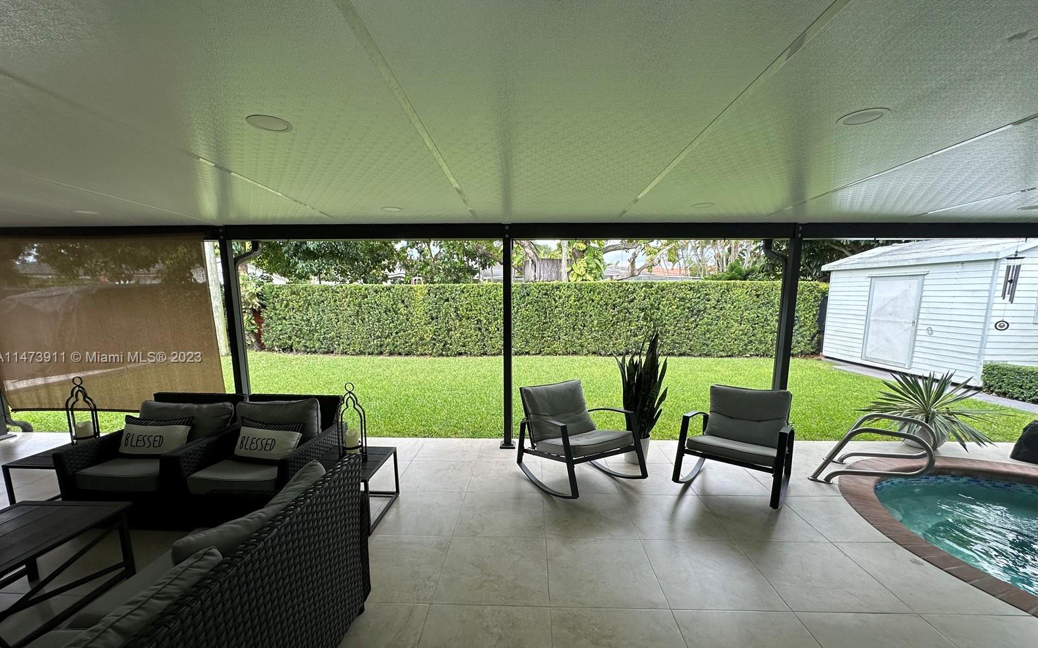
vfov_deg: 74.5
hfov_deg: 101.5
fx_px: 424
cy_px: 358
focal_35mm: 15
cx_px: 517
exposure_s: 1/199
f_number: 2.2
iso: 40
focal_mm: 2.22
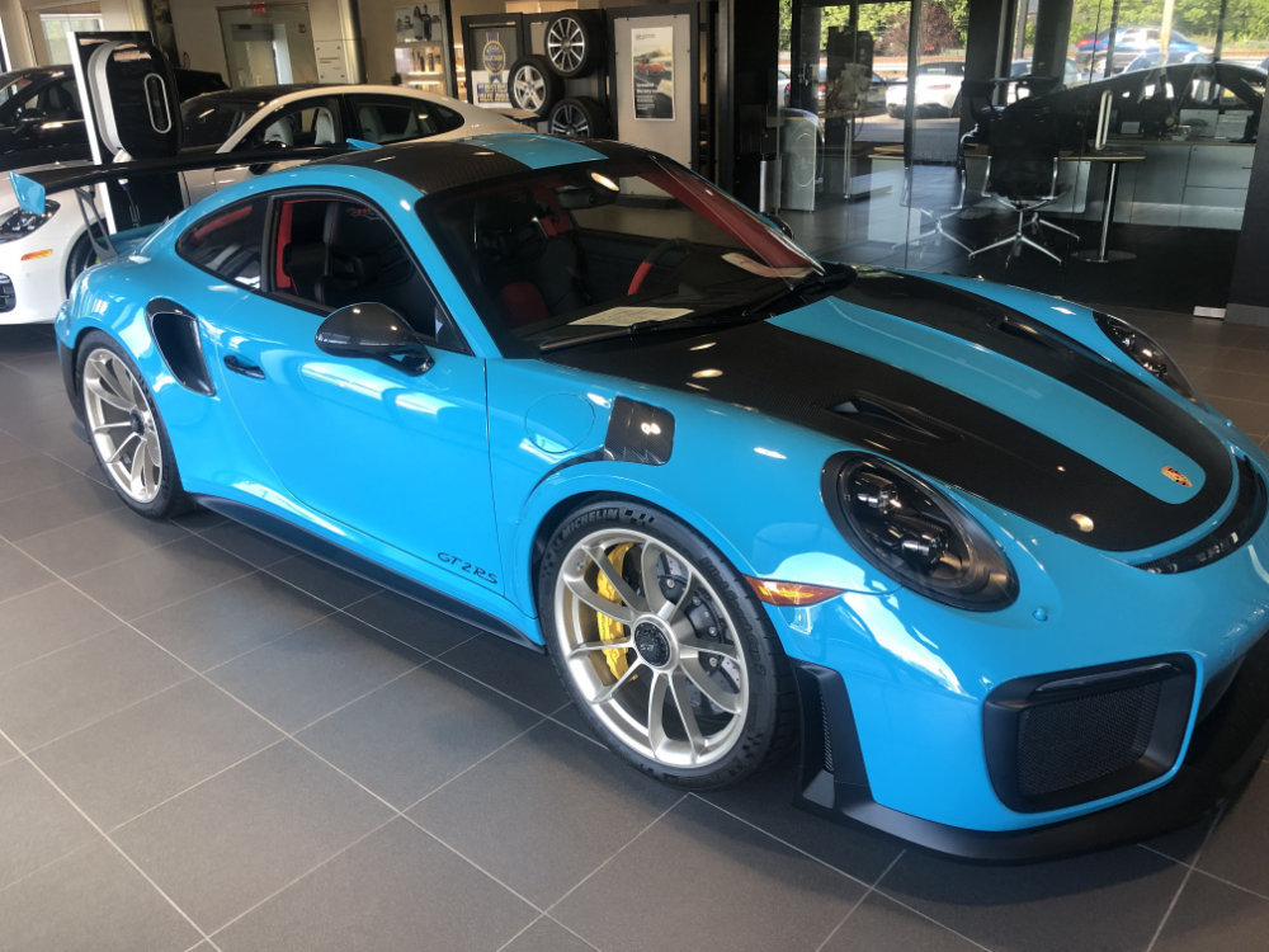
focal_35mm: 28
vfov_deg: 49.7
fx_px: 1026
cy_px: 476
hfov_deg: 63.4
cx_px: 634
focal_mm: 4
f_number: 1.8
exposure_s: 1/30
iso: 32
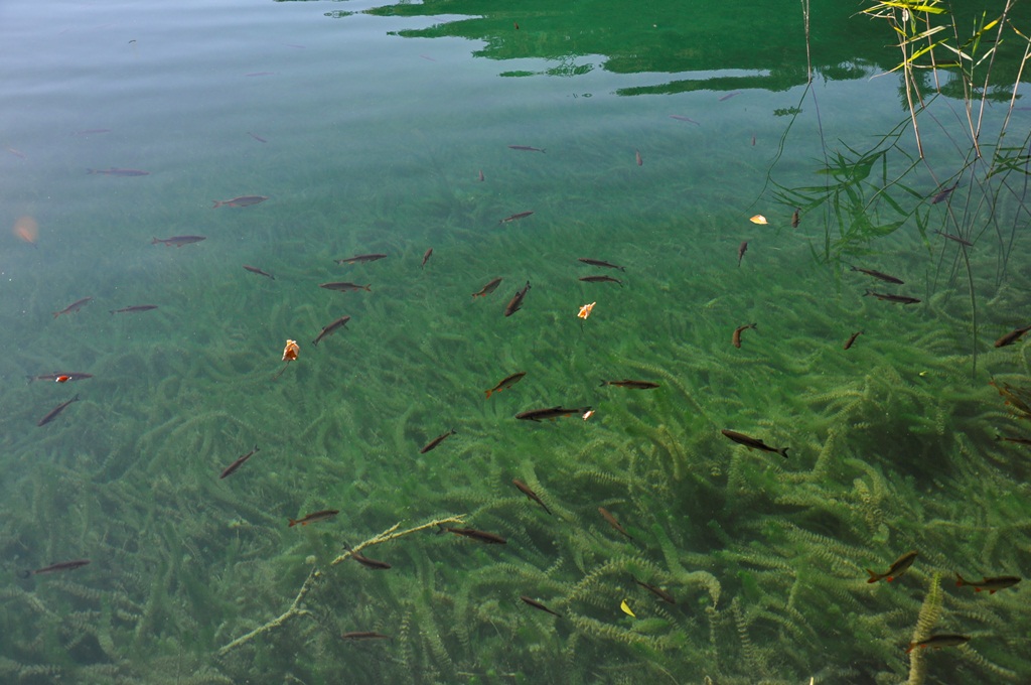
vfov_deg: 34.1
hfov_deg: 49.6
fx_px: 1115
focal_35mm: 39
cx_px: 516
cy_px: 342
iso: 320
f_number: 5.6
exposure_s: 1/125
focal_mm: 26
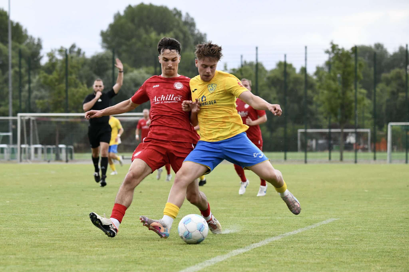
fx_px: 1534
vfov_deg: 10.2
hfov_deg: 15.2
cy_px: 136
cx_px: 204
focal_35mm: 135
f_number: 5
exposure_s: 1/1600
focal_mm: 135
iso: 3200
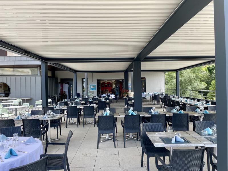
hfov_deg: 67.3
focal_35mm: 26
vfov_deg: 53.1
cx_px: 114
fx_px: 171
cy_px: 86
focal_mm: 4.2
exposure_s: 1/404
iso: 32
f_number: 1.6
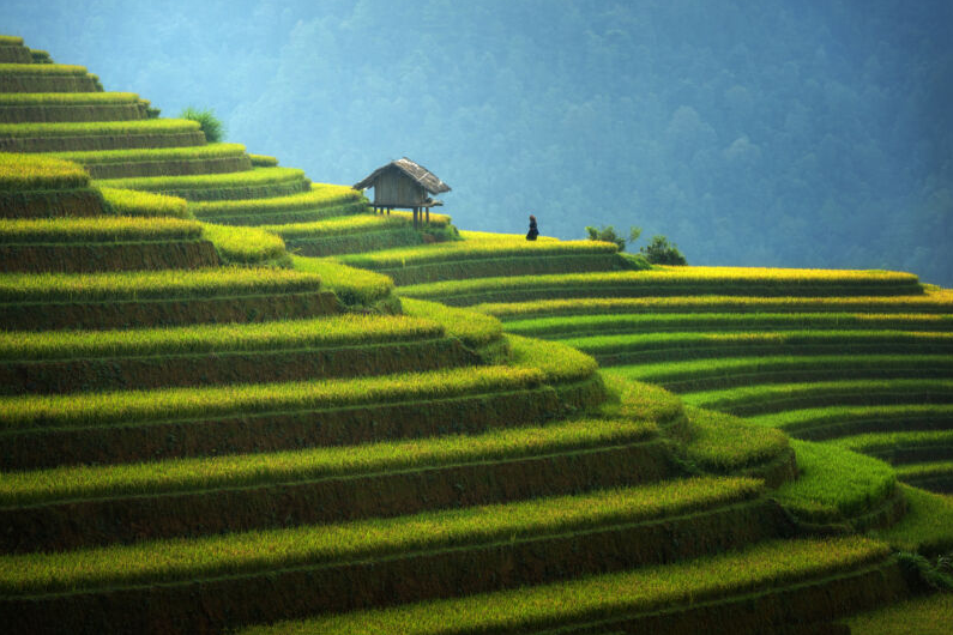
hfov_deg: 13.2
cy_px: 316
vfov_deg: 8.8
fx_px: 4129
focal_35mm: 156
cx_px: 477
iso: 200
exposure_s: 1/200
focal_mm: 155
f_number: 7.1
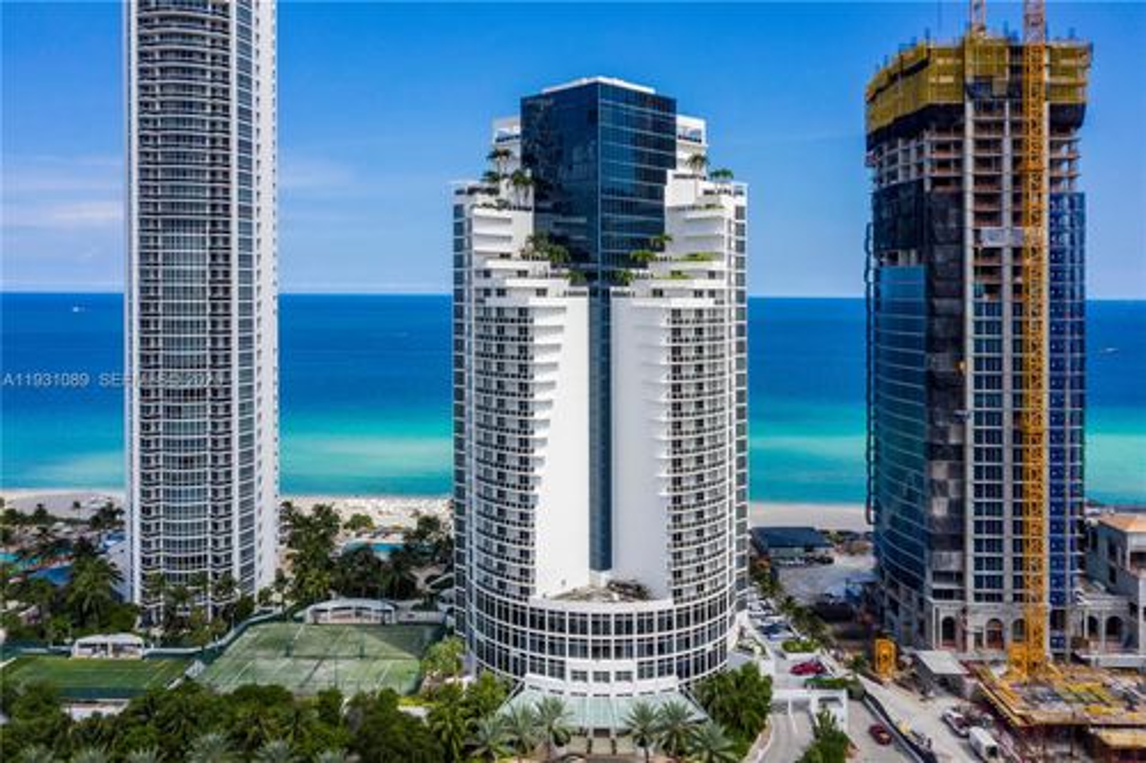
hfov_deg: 65.5
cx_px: 573
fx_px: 891
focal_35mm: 28
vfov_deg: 46.4
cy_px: 382
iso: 100
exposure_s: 1/120
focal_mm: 10.26
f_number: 11
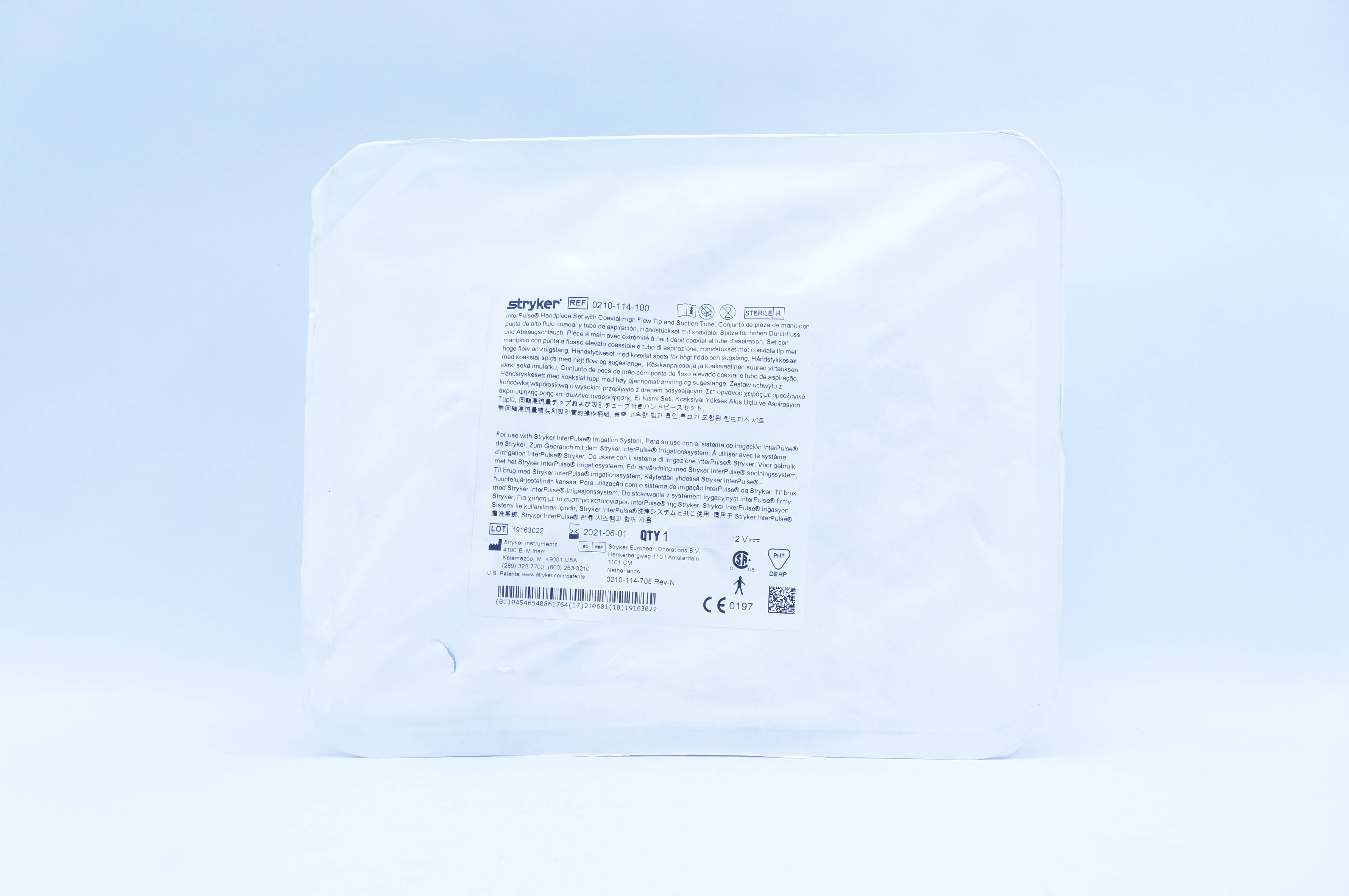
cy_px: 448
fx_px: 1853
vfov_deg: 27.2
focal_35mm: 50
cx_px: 674
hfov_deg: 40.0
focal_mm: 33
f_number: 5.6
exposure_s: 1/125
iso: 800
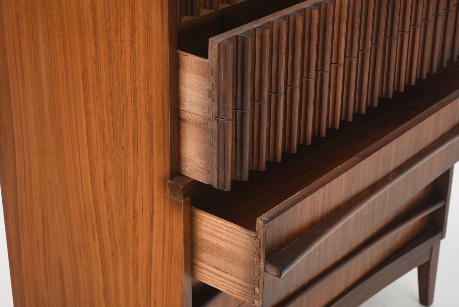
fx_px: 957
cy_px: 154
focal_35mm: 75
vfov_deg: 18.2
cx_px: 230
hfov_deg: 27.0
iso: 200
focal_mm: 50
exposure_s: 1/125
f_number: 7.1
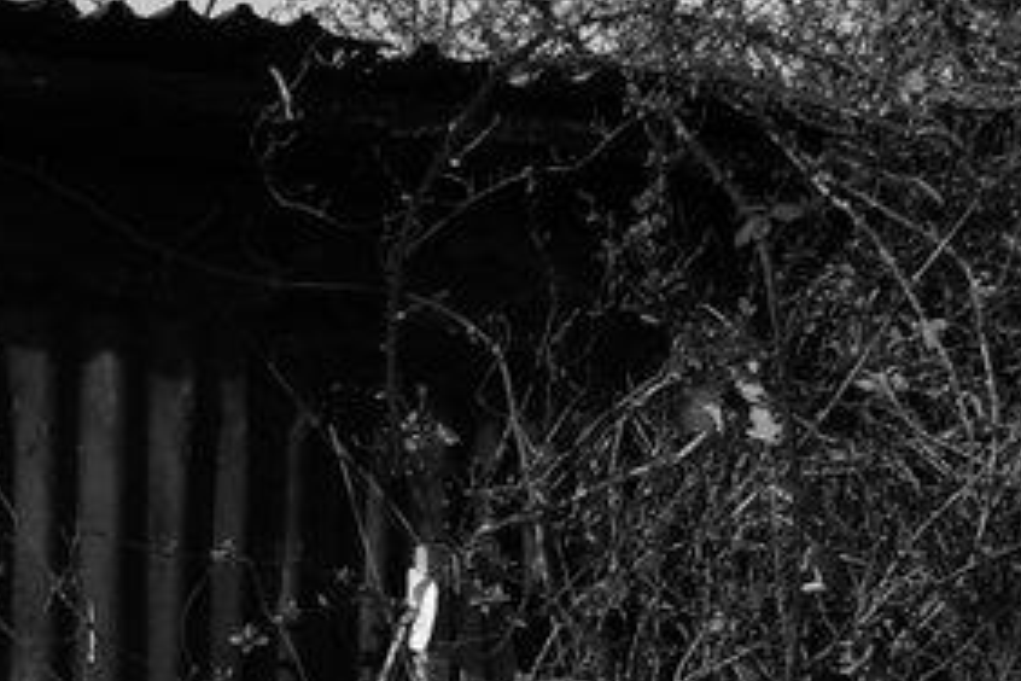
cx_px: -286
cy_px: 924
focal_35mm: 153
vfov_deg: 8.8
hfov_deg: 13.0
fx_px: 4339
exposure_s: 1/400
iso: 100
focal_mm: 18
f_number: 8
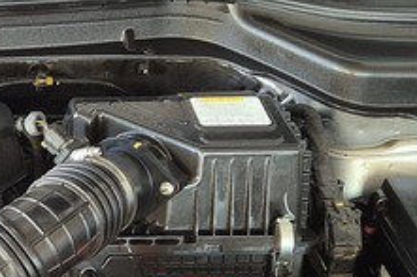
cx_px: -157
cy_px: 113
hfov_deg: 17.1
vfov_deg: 12.3
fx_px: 1285
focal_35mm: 111
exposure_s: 1/100
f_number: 1.8
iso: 320
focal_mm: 5.4
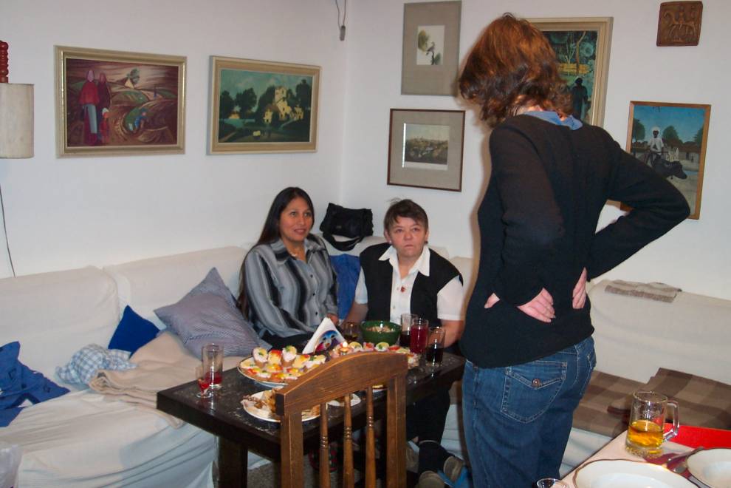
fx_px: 772
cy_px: 244
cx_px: 366
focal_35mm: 38
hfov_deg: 50.7
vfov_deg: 35.1
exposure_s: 1/30
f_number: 2.8
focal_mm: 8
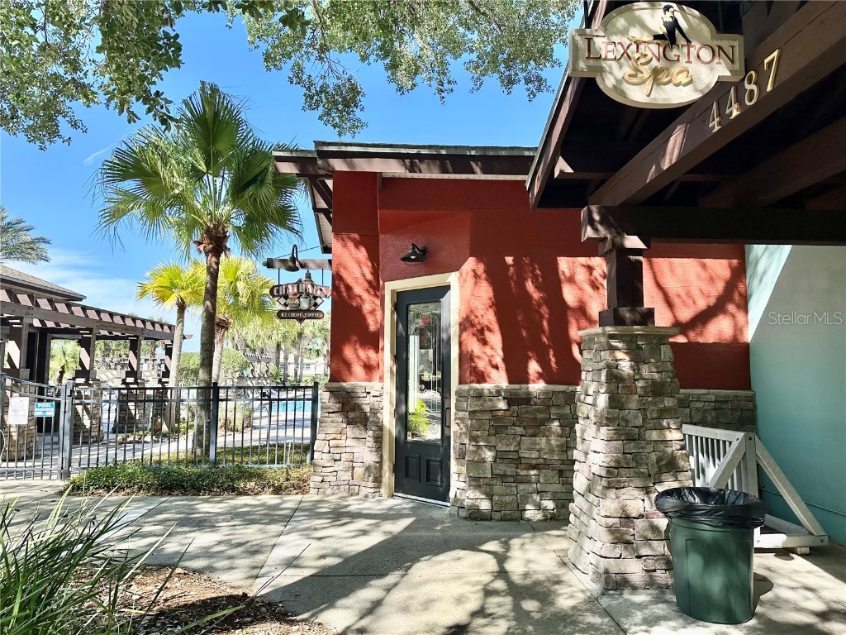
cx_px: 423
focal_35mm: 24
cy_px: 318
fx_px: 587
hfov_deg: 71.6
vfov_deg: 56.8
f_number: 1.78
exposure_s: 1/1845
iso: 80
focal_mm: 6.86
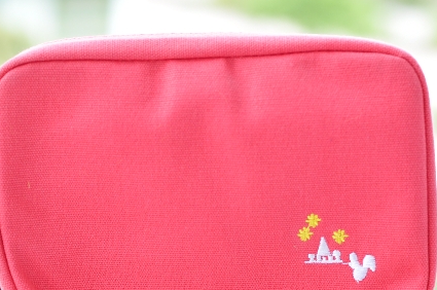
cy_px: 197
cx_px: 194
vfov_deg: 12.1
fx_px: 1370
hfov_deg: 18.1
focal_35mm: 113
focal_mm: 50
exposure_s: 1/200
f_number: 4
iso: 200
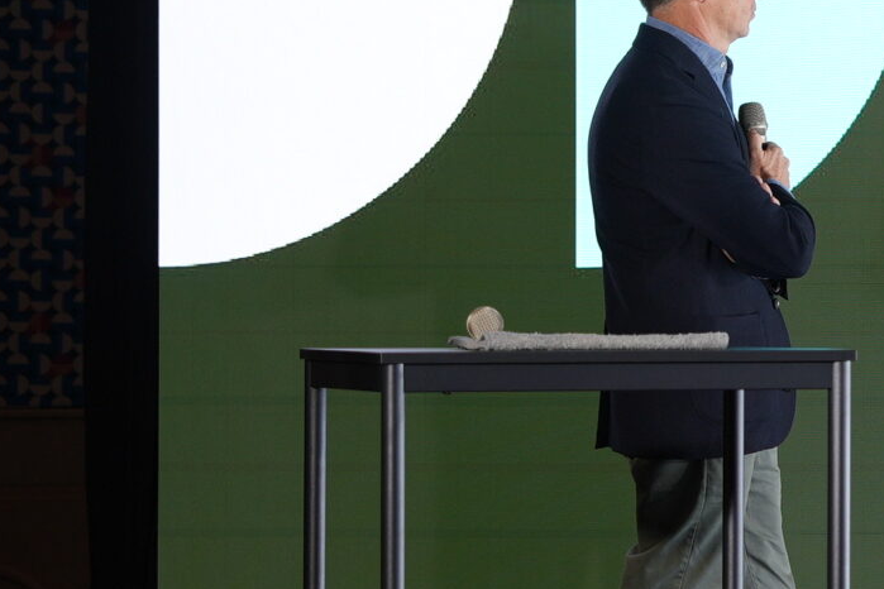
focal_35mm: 216
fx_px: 5304
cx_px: 1347
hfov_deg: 9.3
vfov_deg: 6.4
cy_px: 266
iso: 160
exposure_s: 1/40
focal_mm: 59
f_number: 2.8
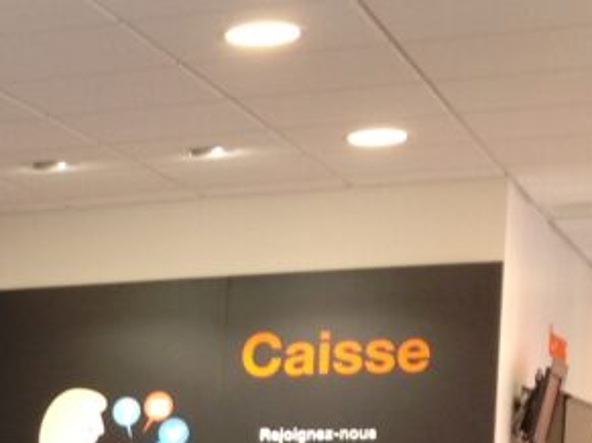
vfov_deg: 11.4
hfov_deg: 14.8
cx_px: -309
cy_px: 712
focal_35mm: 123
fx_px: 2103
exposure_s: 1/20
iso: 50
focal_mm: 4.28
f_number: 2.4
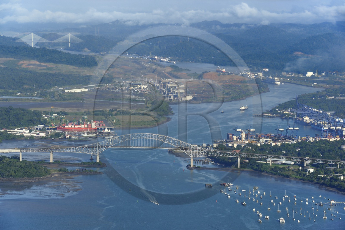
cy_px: 115
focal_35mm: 165
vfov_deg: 8.3
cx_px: 172
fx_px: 1581
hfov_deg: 12.5
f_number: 11
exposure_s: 1/500
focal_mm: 165
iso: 200
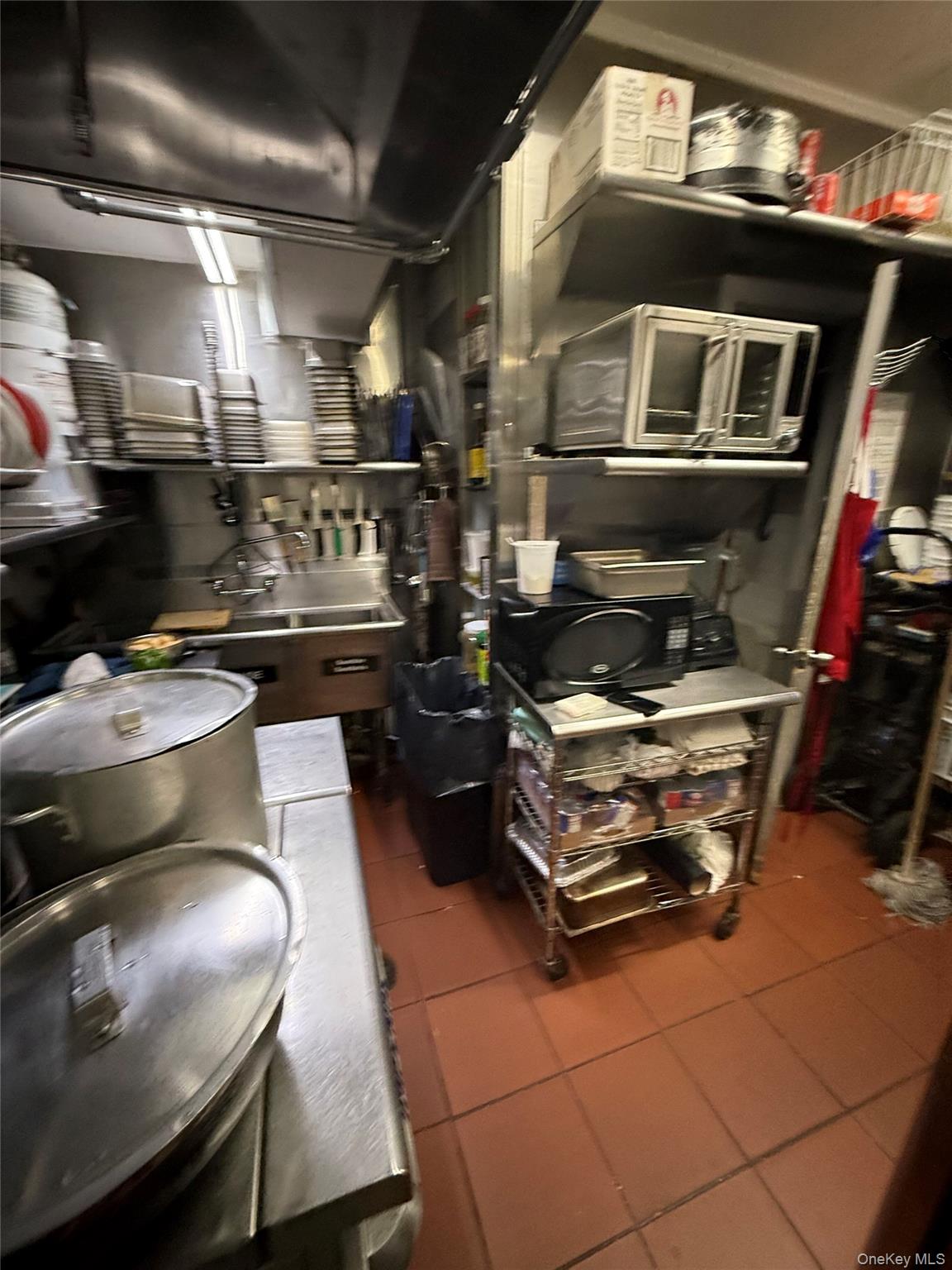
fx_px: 513
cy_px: 635
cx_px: 476
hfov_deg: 85.7
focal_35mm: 14
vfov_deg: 102.1
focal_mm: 2.22
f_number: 2.2
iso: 320
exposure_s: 1/60
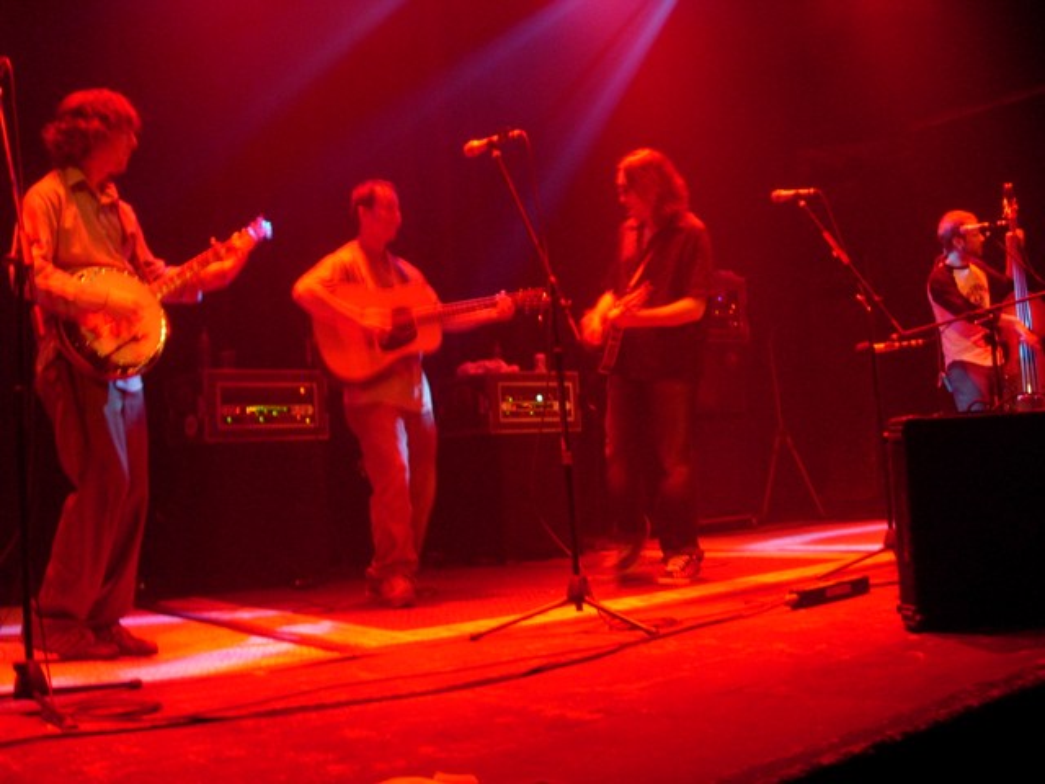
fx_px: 1147
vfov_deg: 37.7
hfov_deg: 49.0
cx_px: 522
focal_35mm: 38
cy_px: 392
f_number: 2.8
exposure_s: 1/3.6
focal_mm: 7.8
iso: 200
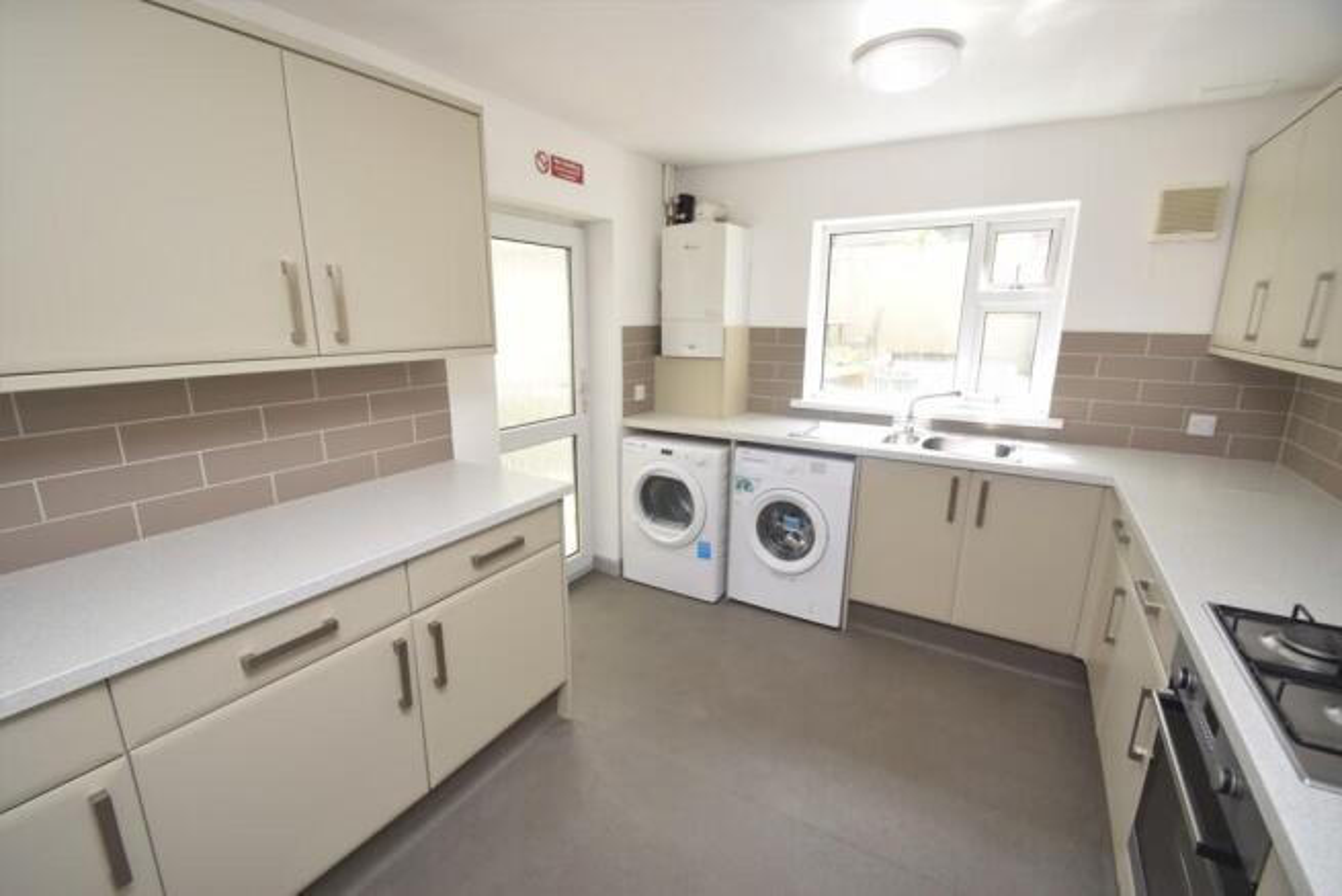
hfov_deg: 100.4
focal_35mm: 15
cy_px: 448
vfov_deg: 77.4
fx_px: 559
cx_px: 671
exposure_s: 1/125
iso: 200
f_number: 5.6
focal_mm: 10
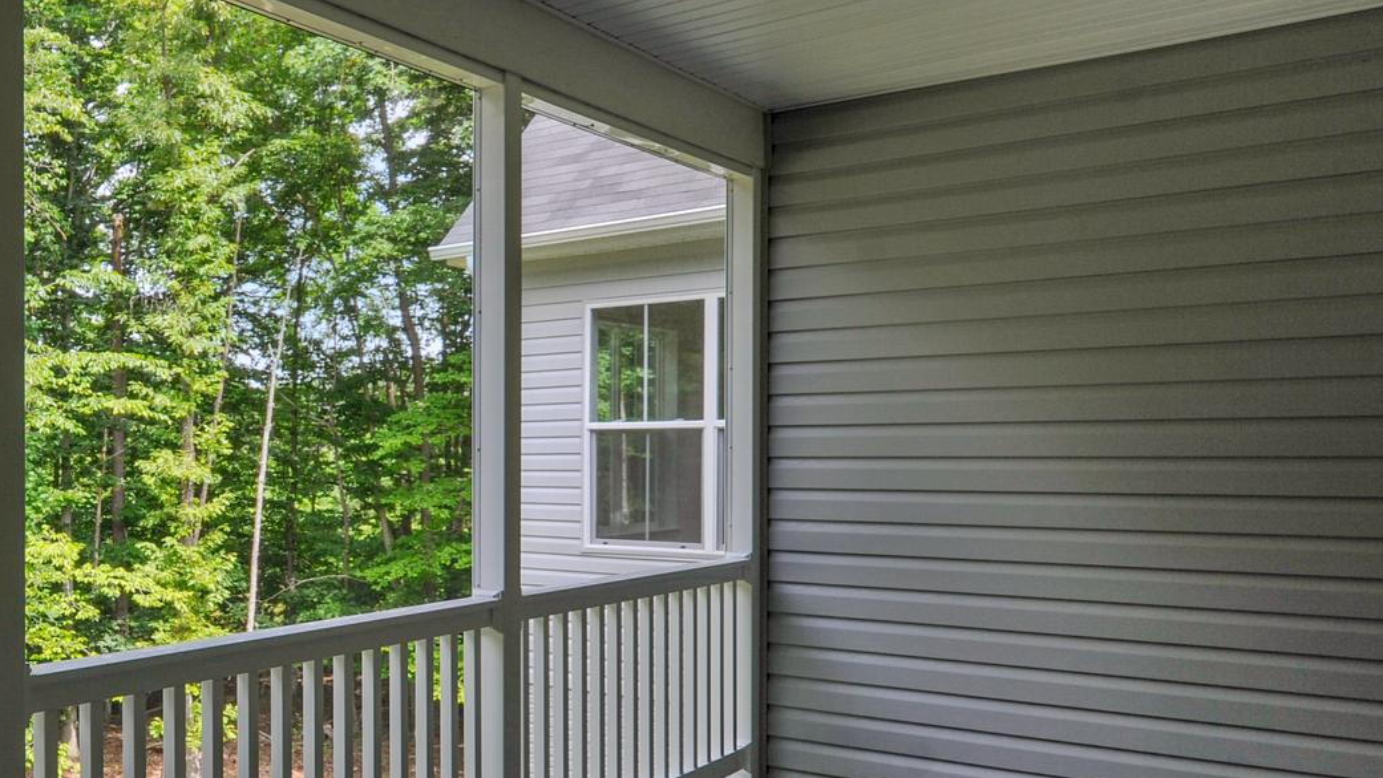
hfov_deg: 50.3
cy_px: 563
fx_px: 1284
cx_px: 142
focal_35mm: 35
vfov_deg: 33.2
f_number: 6.3
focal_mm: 17
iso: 200
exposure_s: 1/160
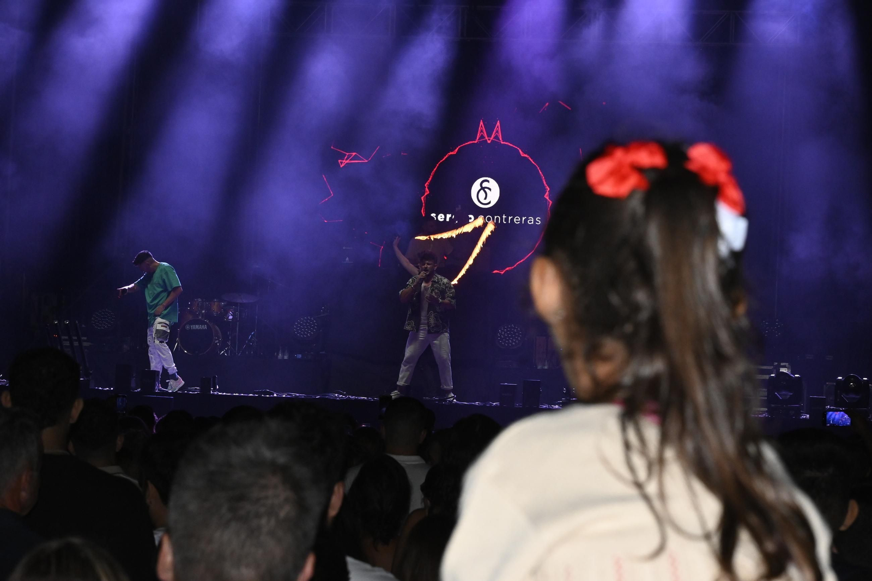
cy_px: 290
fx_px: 2870
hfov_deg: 17.3
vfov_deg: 11.6
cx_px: 436
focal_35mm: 118
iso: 2500
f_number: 10
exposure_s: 1/200
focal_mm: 79
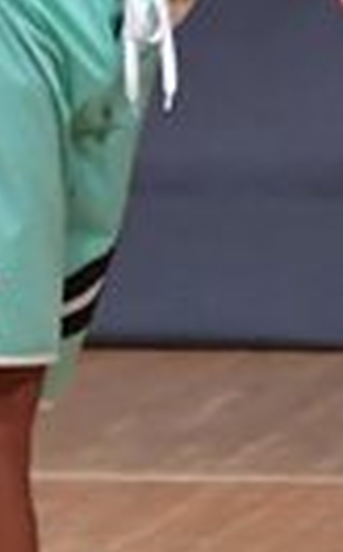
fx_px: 24261
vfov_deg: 1.3
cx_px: -901
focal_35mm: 1615
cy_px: 4
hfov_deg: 0.8
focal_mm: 180
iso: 6400
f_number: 5.6
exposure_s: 1/400
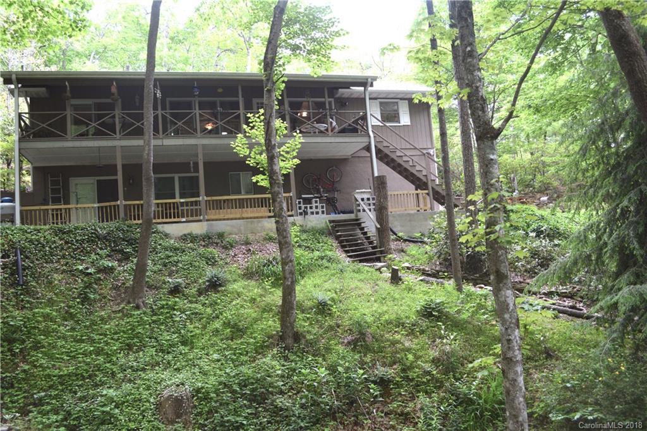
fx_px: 539
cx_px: 324
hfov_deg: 61.9
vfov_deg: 43.6
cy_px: 216
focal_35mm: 30
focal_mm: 20
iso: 400
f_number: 5
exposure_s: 1/100
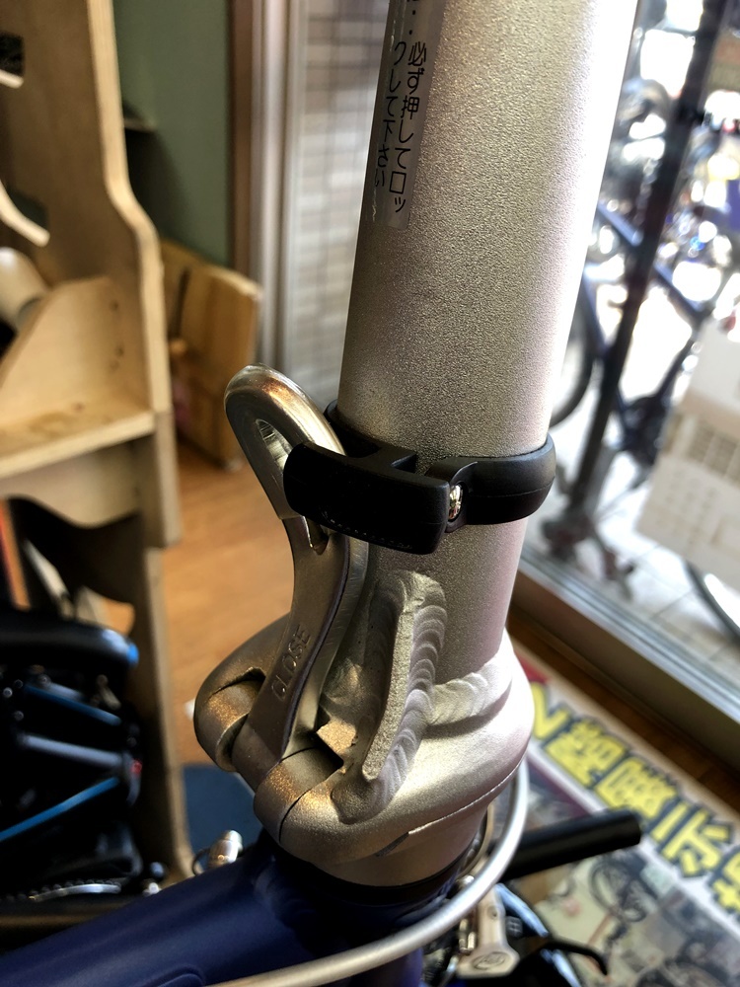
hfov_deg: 49.7
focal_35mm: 28
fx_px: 798
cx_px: 370
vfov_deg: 63.4
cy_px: 494
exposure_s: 1/50
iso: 32
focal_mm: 4
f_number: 1.8
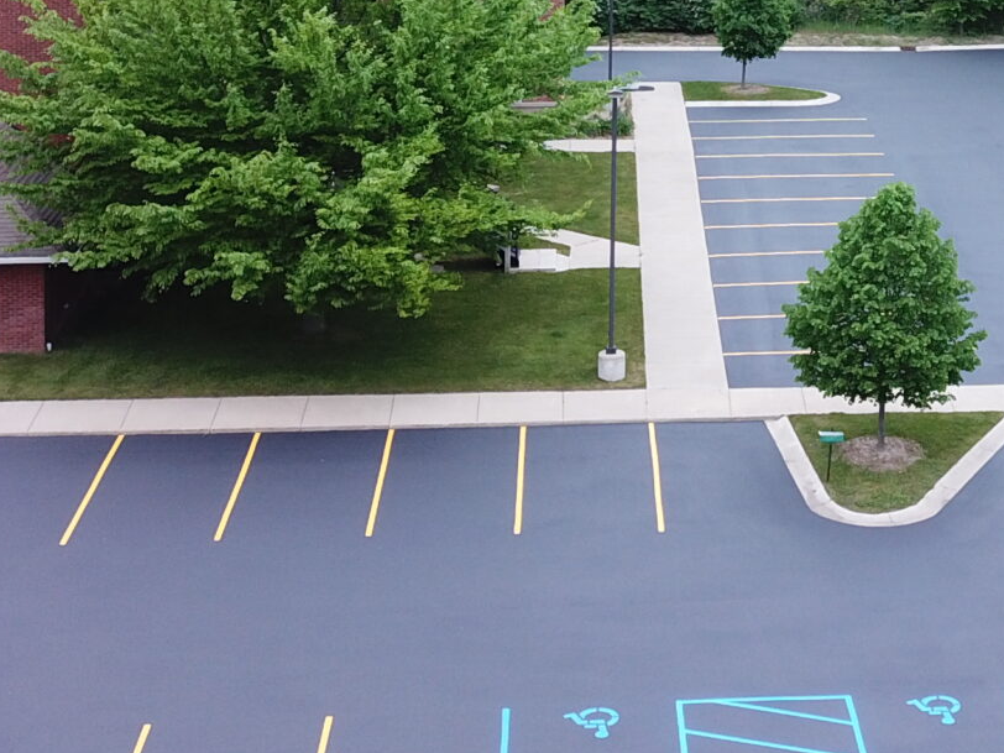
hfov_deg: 23.0
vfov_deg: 17.0
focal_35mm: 82
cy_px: -214
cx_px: 978
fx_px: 2378
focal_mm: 4.73
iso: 100
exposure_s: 1/120
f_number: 2.2
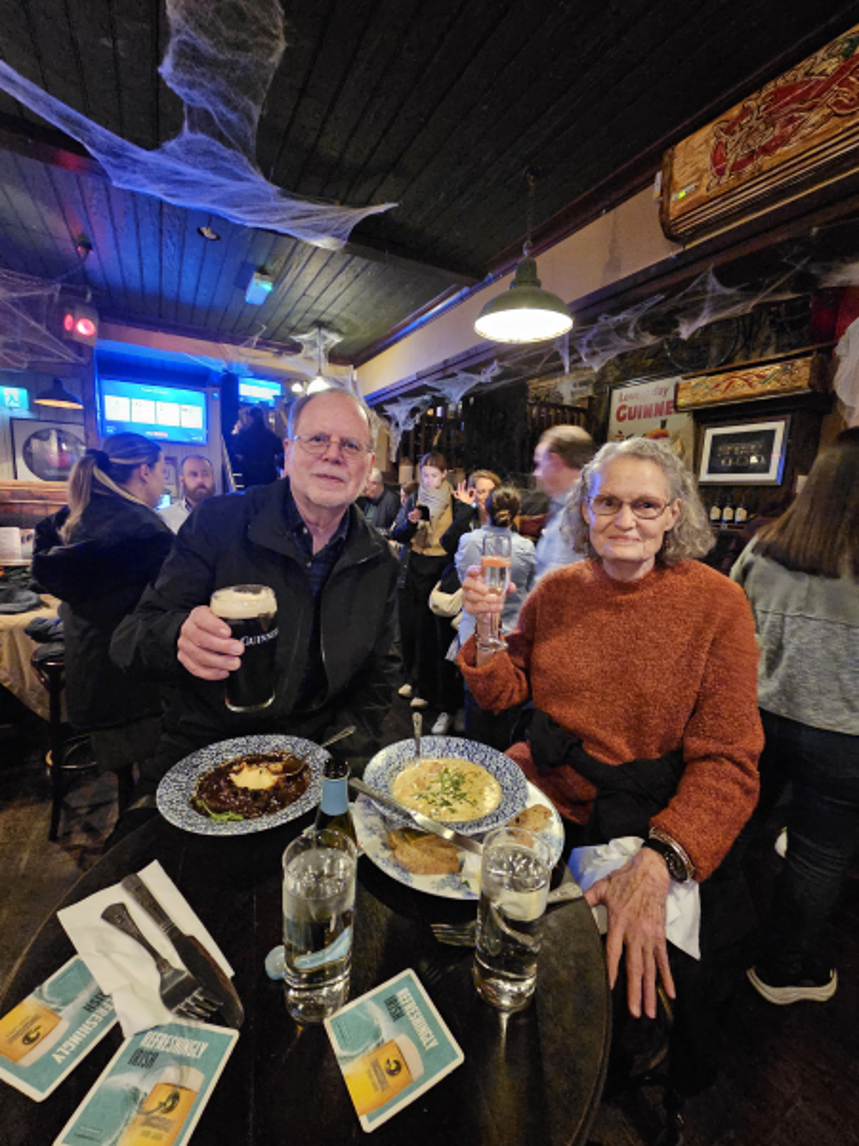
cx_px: 430
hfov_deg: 89.9
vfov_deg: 106.2
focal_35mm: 13
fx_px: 430
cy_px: 573
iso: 2000
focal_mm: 2.2
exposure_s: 1/25
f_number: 2.2
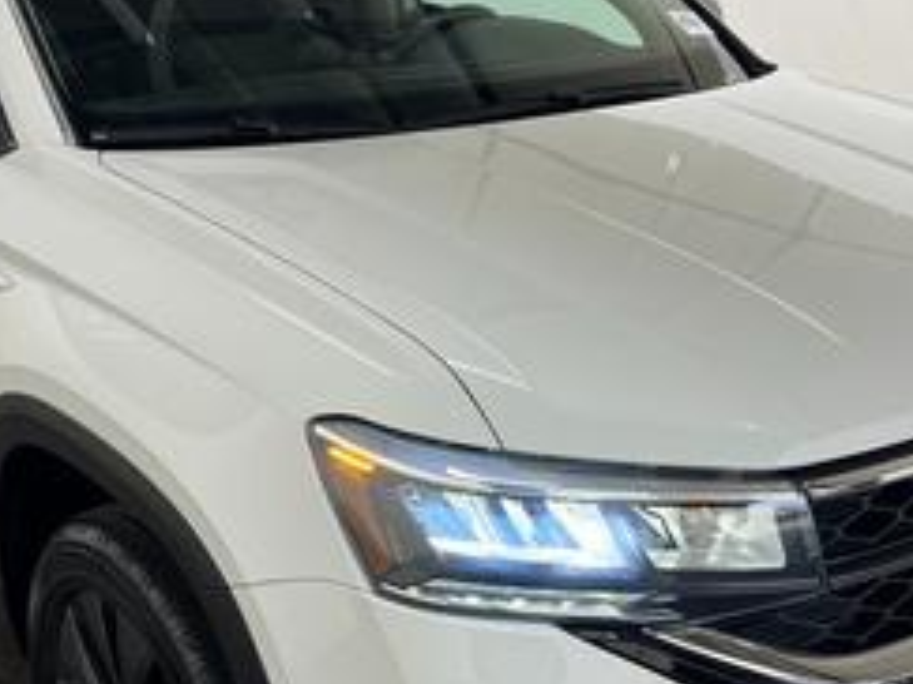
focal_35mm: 54
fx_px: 1424
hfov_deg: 35.6
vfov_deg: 26.9
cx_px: 432
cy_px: 440
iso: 40
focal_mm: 5.1
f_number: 1.6
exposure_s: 1/83
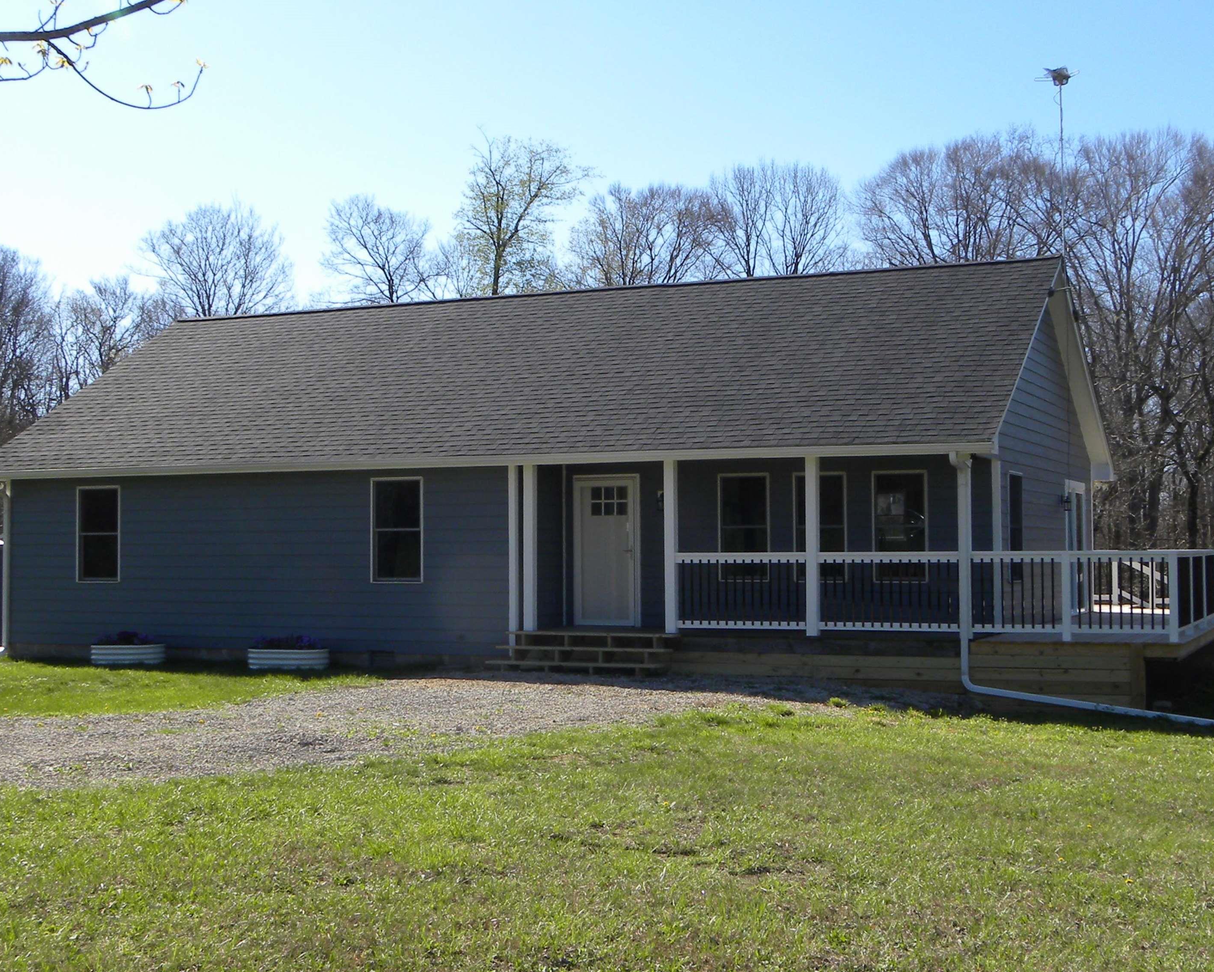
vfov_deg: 42.2
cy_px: 481
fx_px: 1258
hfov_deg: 51.5
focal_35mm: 35
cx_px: 607
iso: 64
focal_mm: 5.9
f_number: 5
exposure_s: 1/272
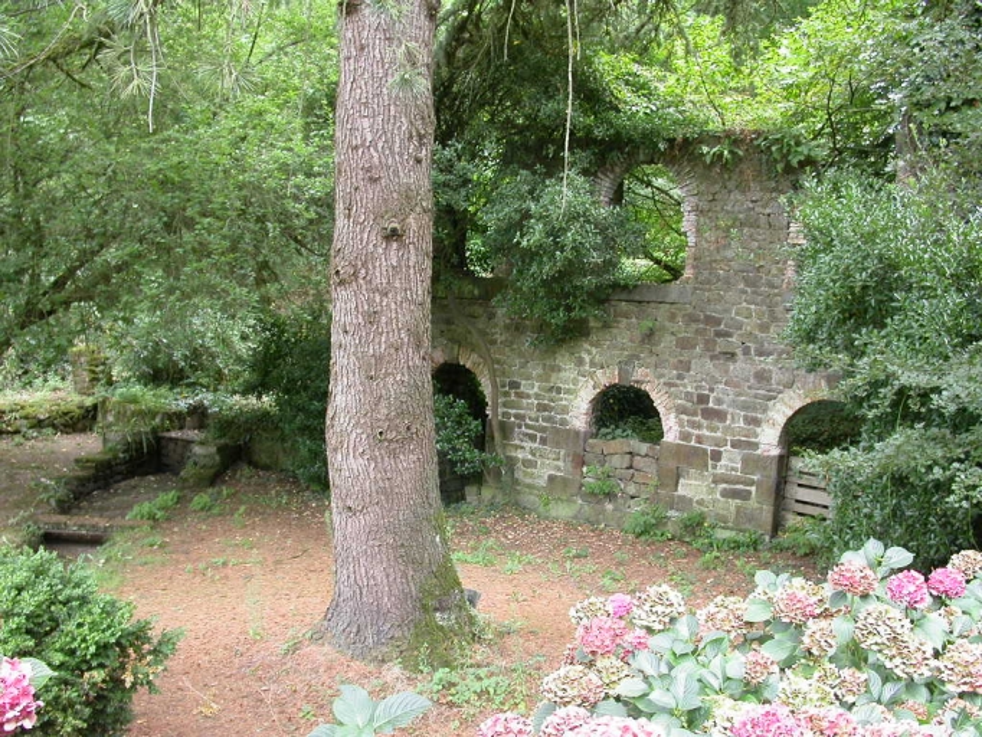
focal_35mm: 38
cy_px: 368
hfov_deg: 49.0
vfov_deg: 37.7
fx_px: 1078
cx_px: 491
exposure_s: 1/39.1
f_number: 2.6
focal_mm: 7.85
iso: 100
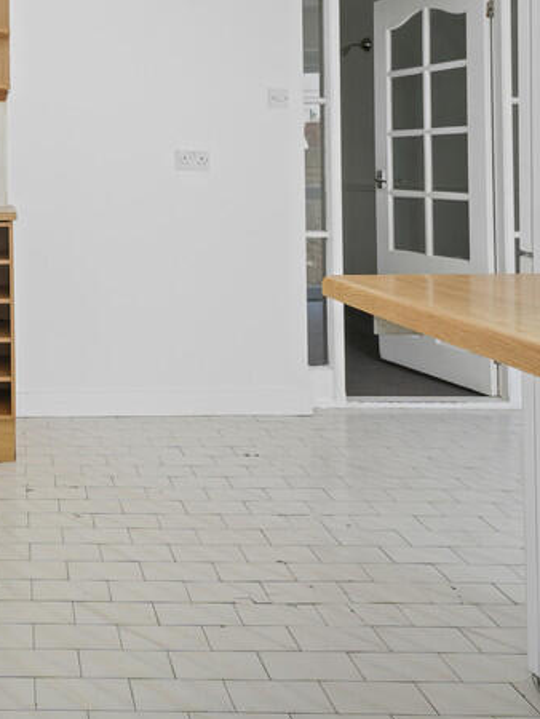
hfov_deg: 36.3
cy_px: 188
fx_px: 727
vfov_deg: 50.6
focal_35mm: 35
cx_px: -10
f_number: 9
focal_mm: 16
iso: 100
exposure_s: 1/1.67
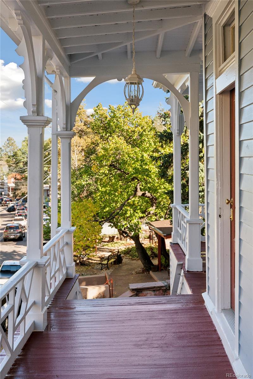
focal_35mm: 45
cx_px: 126
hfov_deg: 29.9
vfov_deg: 43.6
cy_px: 190
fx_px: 474
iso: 400
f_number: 8
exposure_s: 1/320
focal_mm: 45
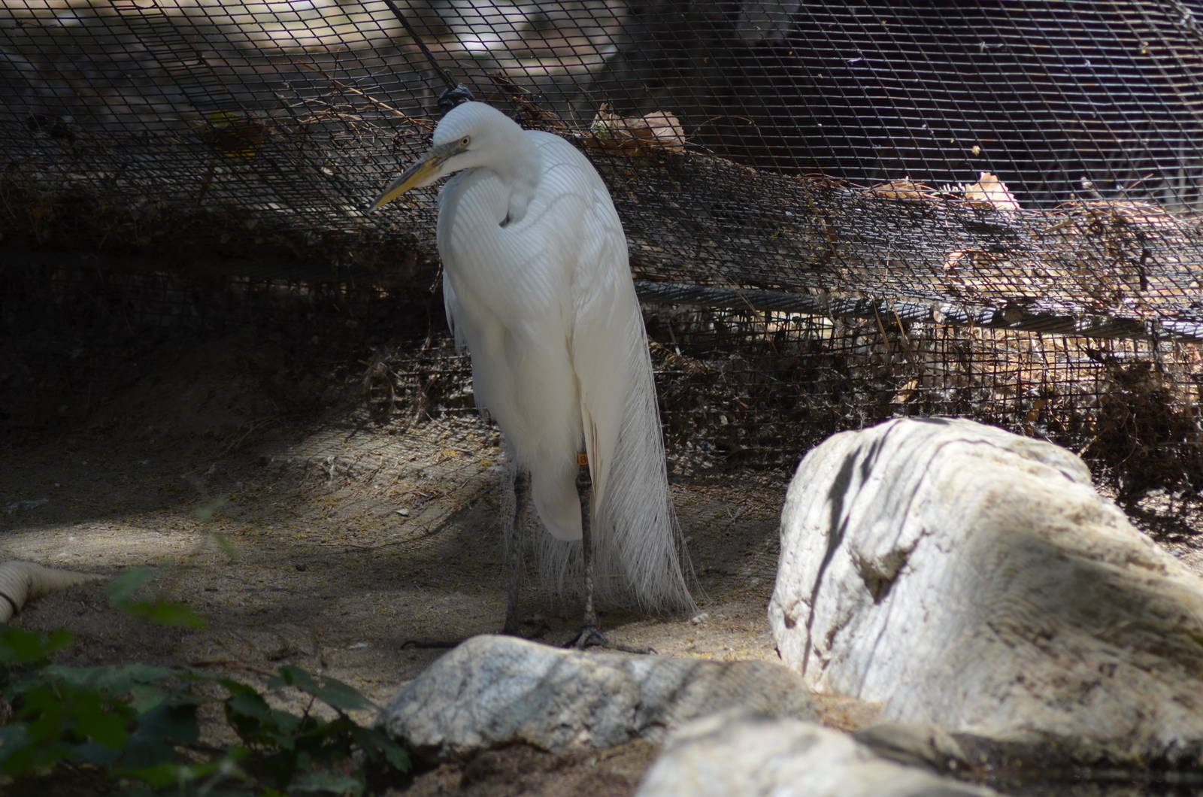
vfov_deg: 4.7
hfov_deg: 7.1
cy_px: 398
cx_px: 602
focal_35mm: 292
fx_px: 9755
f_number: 4.8
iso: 400
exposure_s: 1/1000
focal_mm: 195
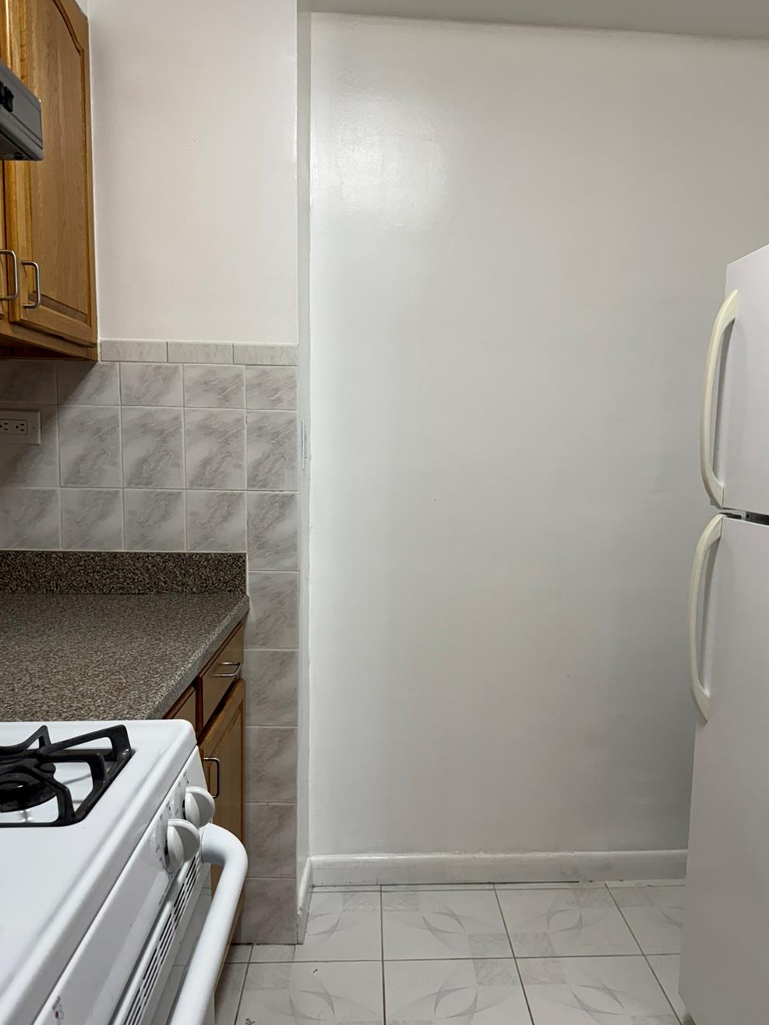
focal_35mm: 28
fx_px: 830
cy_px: 535
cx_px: 417
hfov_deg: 49.7
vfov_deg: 63.4
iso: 160
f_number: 1.78
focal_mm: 6.76
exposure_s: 1/120
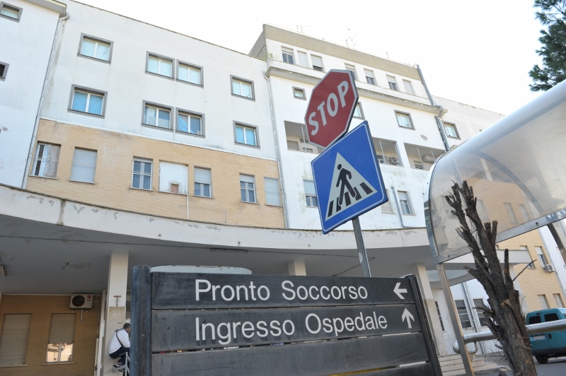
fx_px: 377
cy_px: 188
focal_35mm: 24
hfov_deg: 73.8
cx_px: 283
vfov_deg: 53.1
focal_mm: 24
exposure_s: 1/160
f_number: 7.1
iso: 320
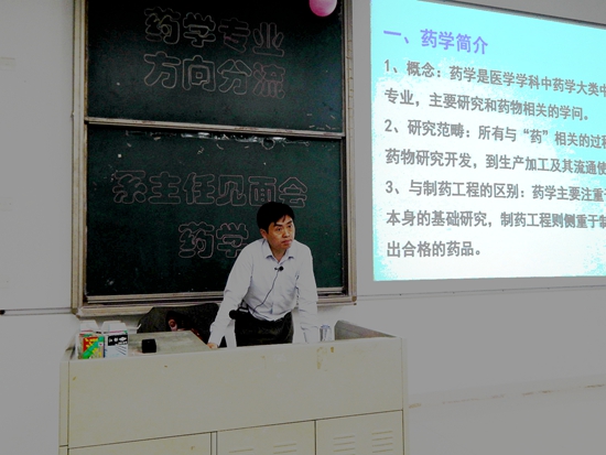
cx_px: 303
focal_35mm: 31
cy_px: 228
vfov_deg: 45.5
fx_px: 543
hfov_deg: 58.3
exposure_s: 1/30
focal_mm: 5.6
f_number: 3.2
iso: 180
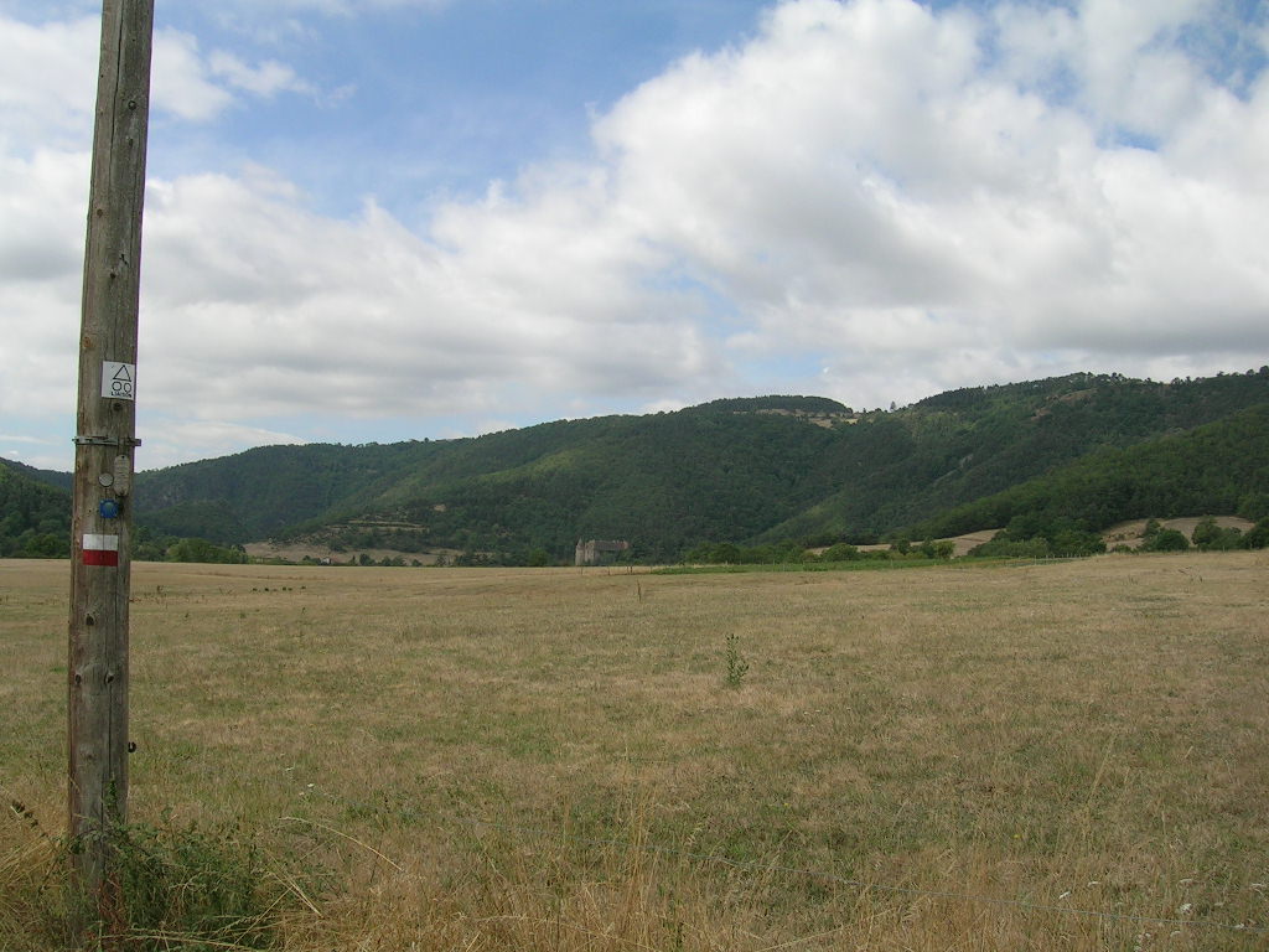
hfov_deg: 52.6
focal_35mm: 35
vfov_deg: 40.7
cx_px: 634
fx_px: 1283
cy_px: 476
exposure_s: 1/480
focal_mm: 5.4
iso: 50
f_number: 4.8
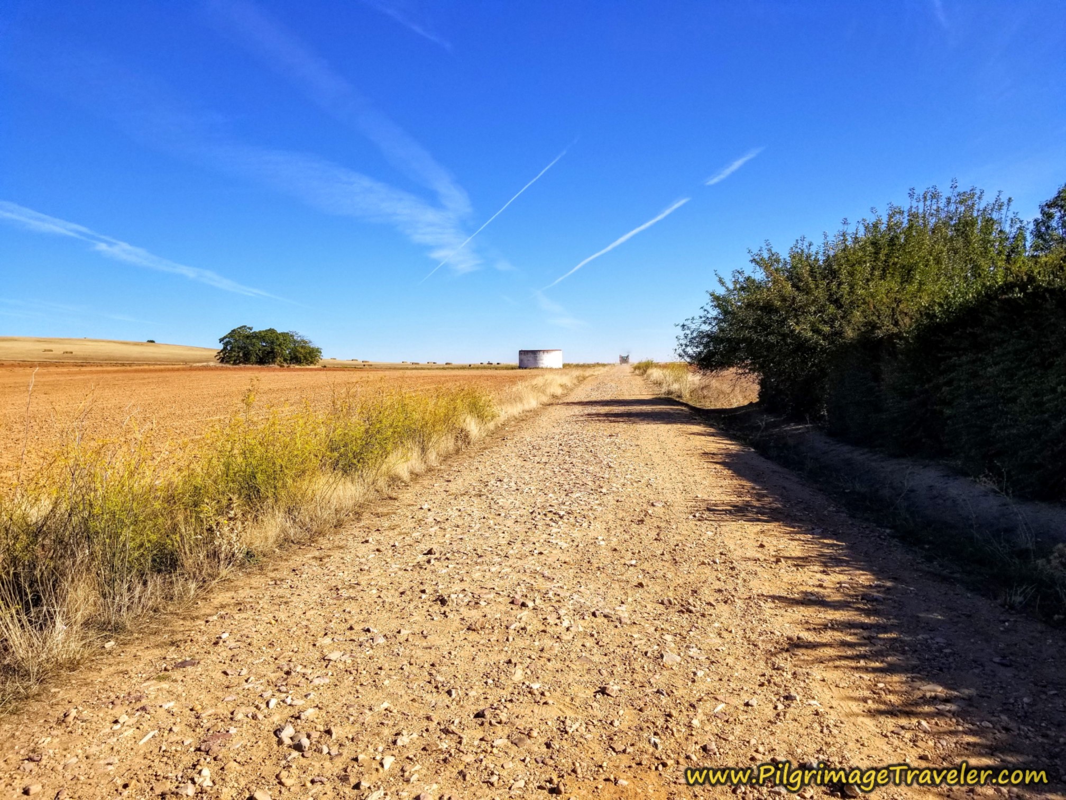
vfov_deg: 53.1
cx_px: 533
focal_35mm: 26
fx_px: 801
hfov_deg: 67.3
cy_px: 400
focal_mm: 4.3
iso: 50
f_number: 1.7
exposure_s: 1/3024
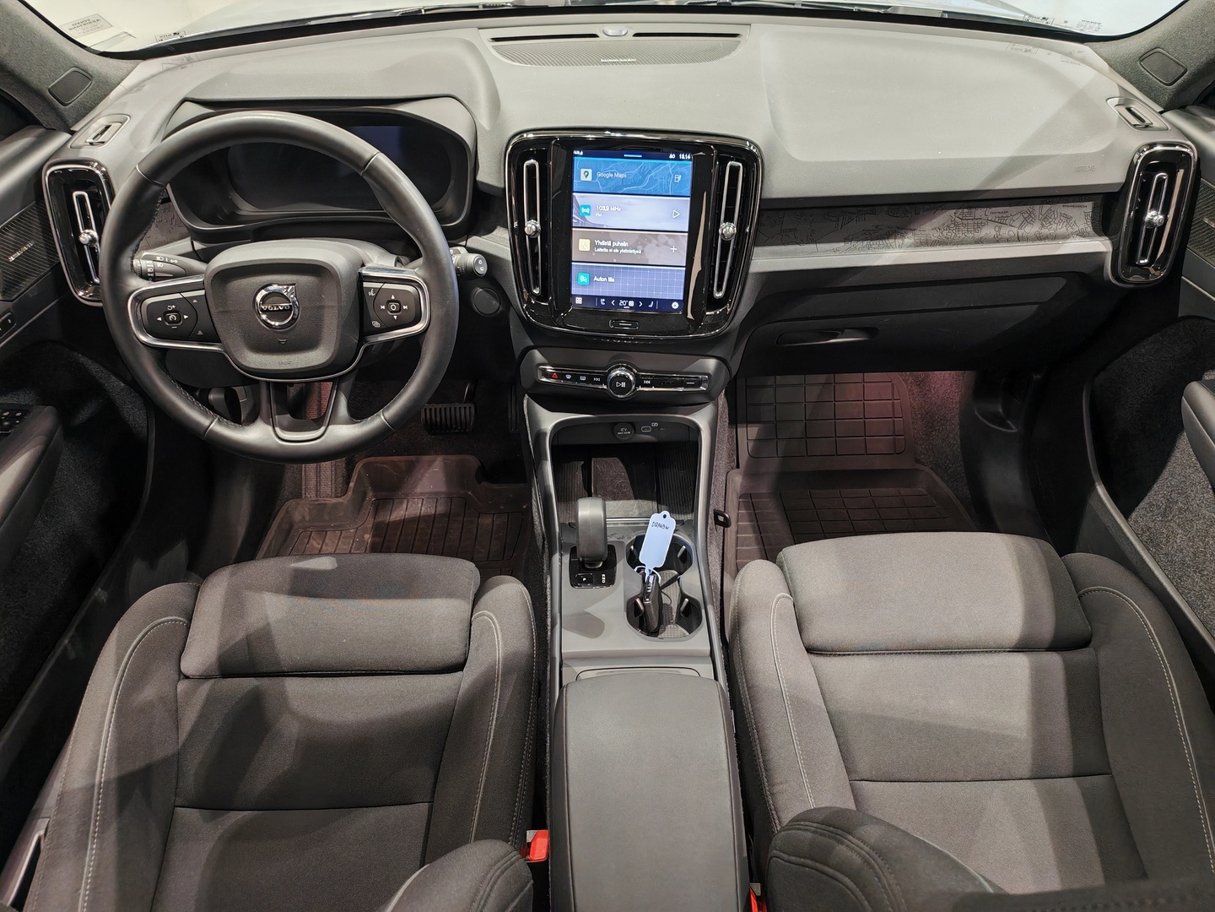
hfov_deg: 67.3
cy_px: 456
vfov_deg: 53.1
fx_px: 913
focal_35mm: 26
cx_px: 608
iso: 320
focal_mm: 5.4
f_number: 1.6
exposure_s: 1/51
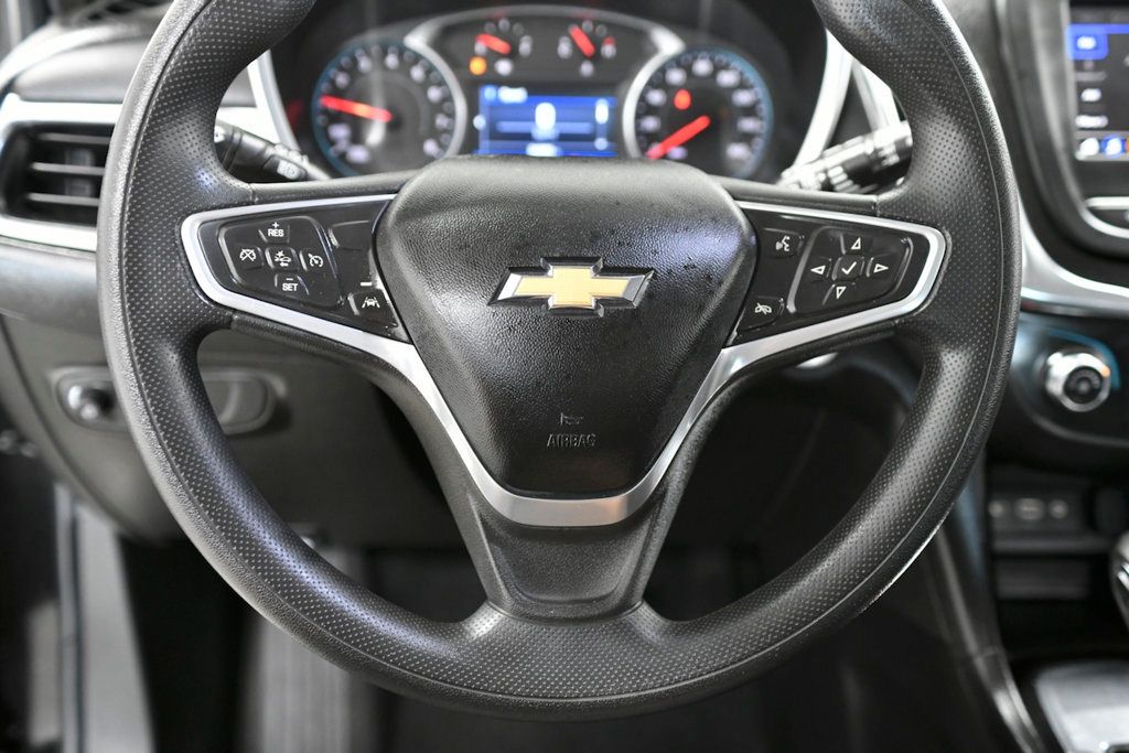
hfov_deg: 53.1
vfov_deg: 36.9
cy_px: 376
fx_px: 1129
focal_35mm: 36
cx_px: 564
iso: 4000
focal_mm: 36
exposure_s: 1/200
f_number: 3.5
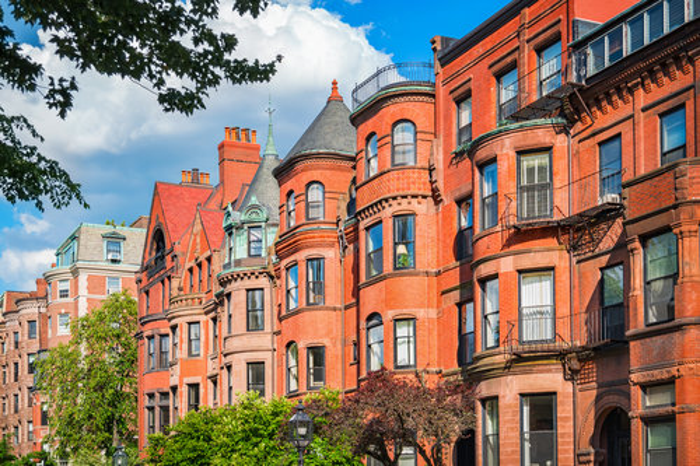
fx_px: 1186
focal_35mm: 61
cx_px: 350
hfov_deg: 32.9
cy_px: 233
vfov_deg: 22.2
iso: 100
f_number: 7.1
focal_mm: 40
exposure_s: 1/200
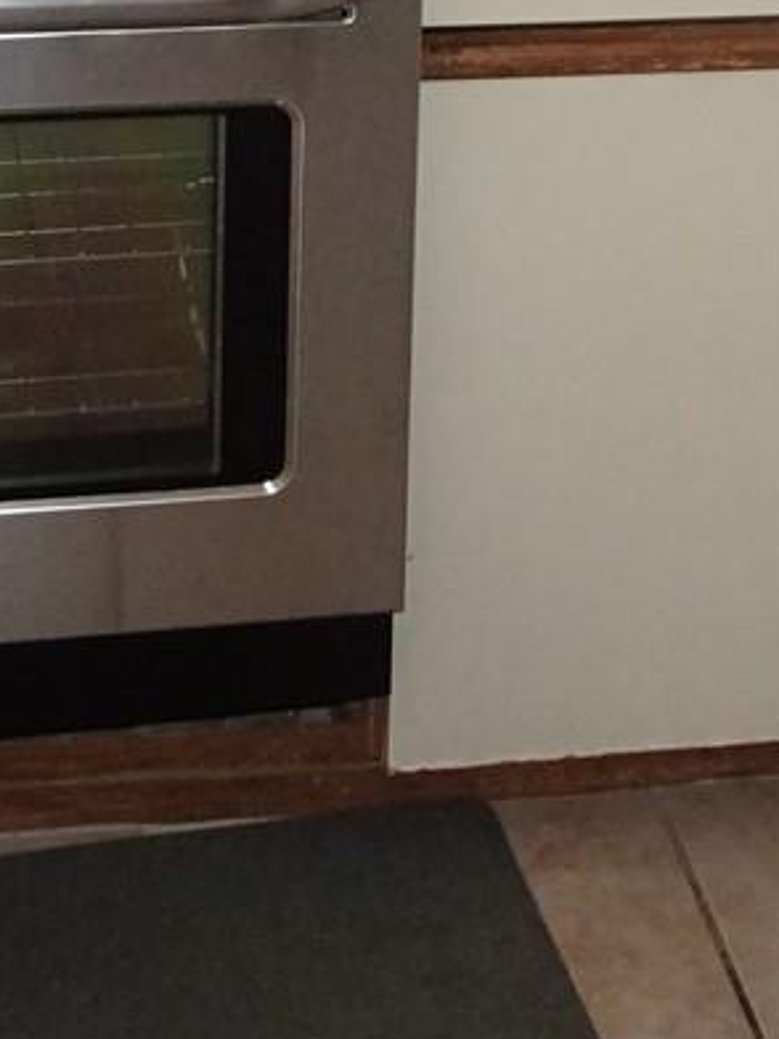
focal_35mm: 98
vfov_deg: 18.5
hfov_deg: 15.0
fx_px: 2941
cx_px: 628
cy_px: -345
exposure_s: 1/30
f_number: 3.5
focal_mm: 4.25
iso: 400
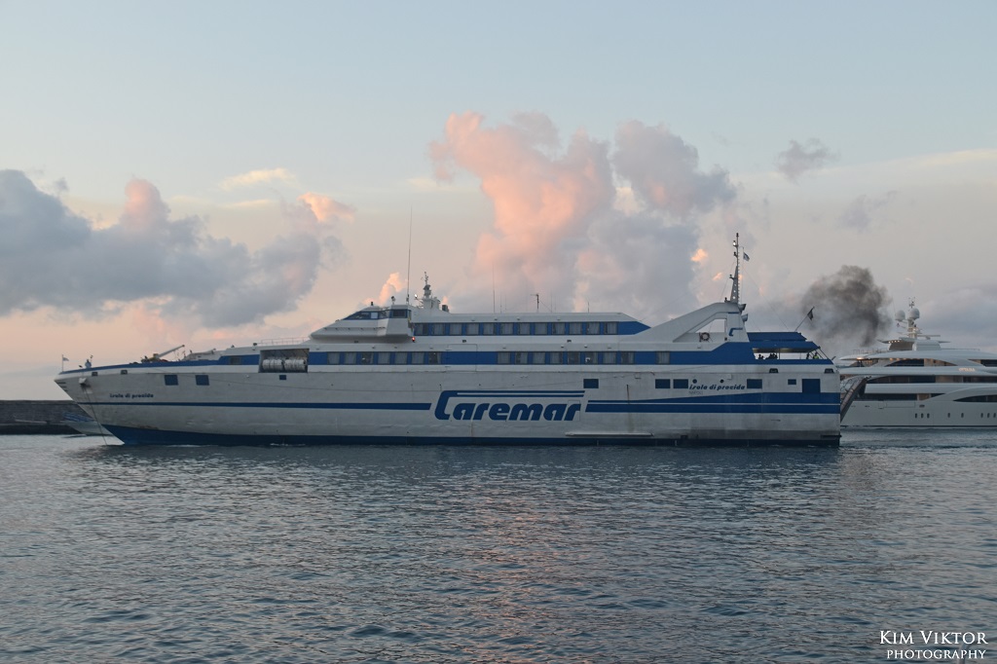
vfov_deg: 28.1
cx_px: 498
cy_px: 332
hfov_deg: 41.1
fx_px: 1329
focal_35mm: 48
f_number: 6.3
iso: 400
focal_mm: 32
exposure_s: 1/160
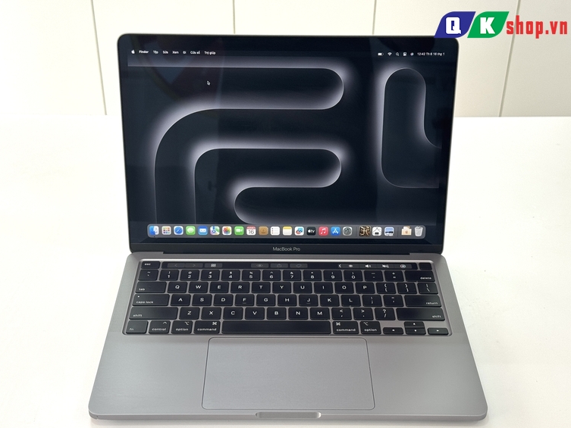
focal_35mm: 51
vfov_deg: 28.6
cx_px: 289
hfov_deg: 37.5
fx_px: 841
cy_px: 226
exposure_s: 1/139
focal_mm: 6.76
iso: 64
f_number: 1.78
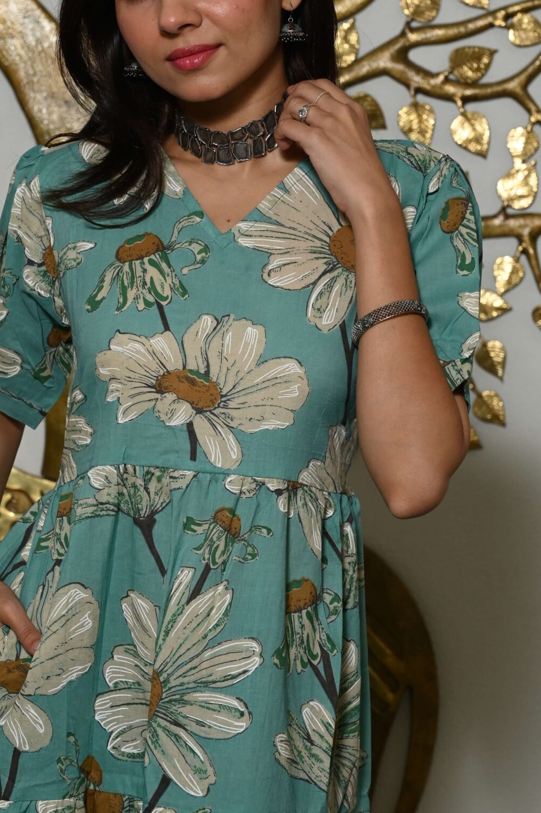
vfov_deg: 17.3
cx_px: 235
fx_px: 2665
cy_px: 293
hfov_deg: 11.6
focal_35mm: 118
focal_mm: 70
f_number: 7.1
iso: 400
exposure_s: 1/160
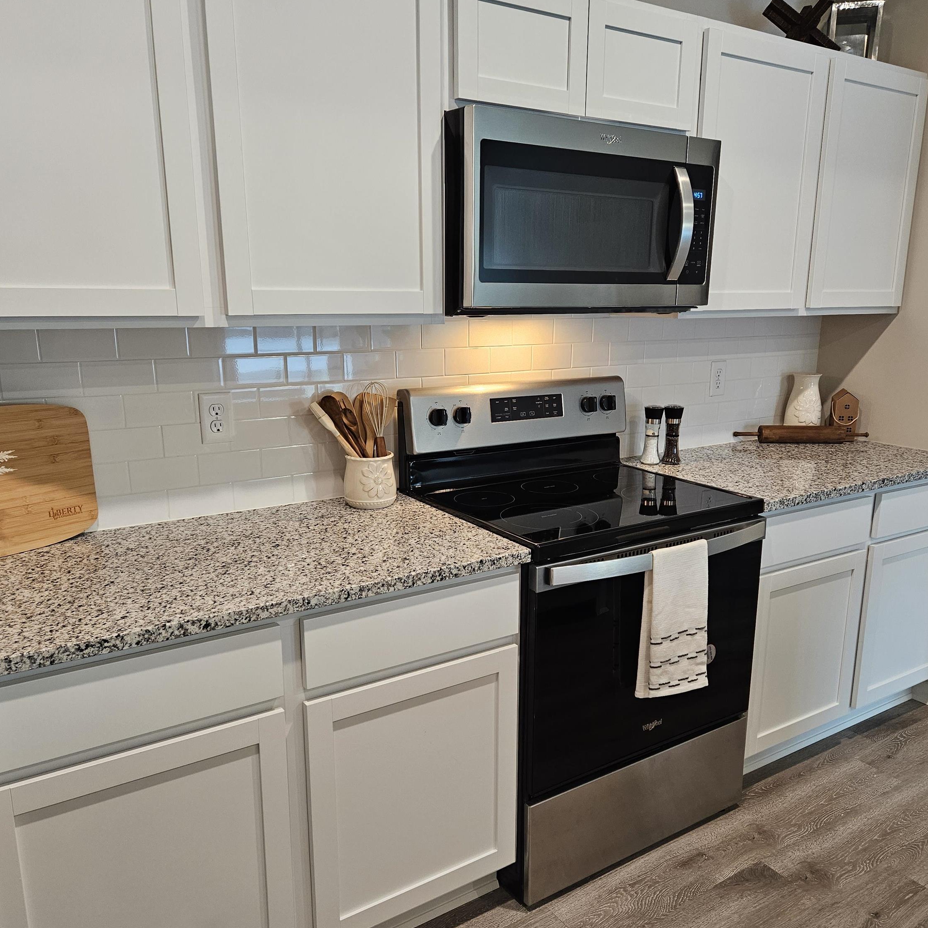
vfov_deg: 57.3
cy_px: 476
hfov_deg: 57.2
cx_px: 518
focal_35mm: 28
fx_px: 849
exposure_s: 1/120
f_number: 1.8
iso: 320
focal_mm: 5.4
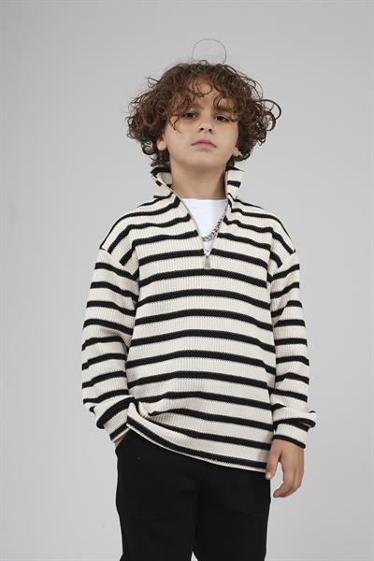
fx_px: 1683
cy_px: 280
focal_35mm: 108
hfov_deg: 12.7
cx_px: 187
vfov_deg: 18.9
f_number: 5
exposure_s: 1/160
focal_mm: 72
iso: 64
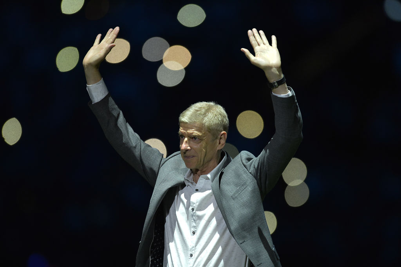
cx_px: 200
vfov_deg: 3.4
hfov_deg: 5.2
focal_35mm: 400
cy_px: 134
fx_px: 4454
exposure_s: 1/1600
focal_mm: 400
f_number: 2.8
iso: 4000
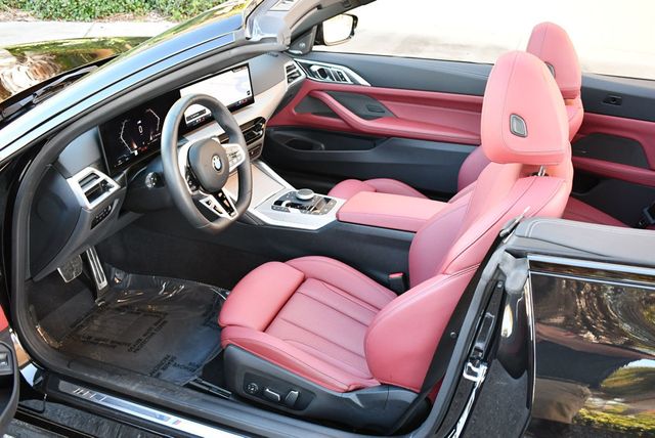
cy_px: 219
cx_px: 328
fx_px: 656
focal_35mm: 36
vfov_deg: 36.9
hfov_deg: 53.1
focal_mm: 18
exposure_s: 1/160
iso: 800
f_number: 3.5
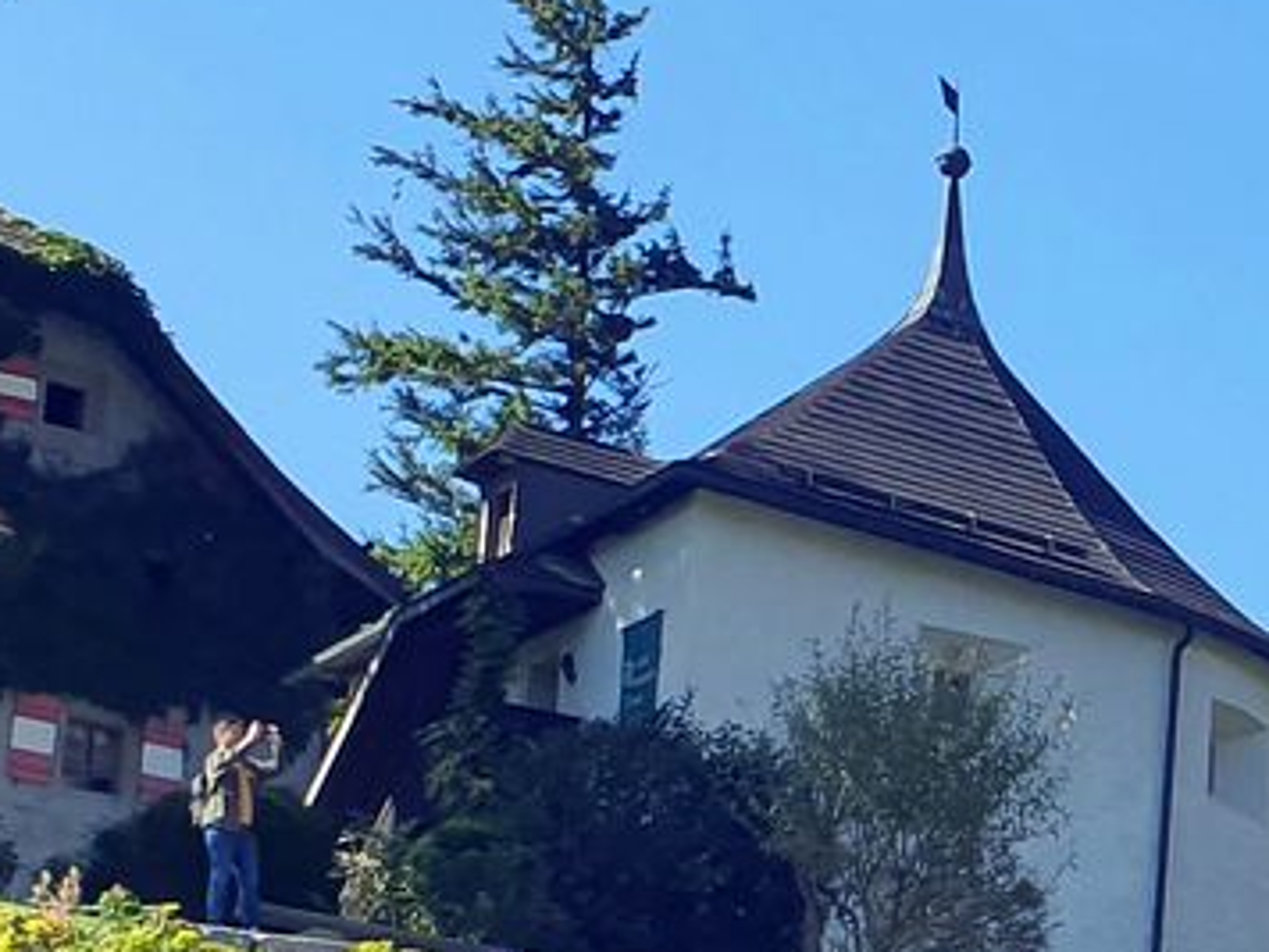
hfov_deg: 15.2
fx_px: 4289
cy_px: 1063
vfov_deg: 12.4
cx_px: 2043
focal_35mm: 117
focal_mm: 4.32
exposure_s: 1/966
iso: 50
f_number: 2.4
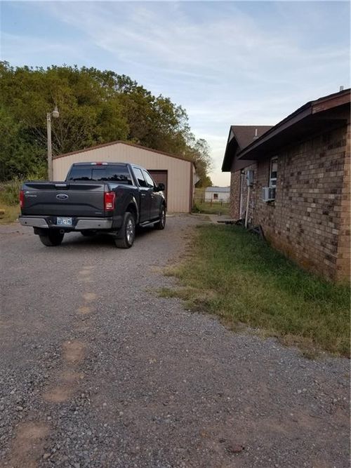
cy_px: 234
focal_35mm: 26
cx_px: 176
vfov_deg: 67.3
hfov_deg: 53.0
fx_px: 352
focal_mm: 4.3
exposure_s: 1/460
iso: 50
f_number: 1.7
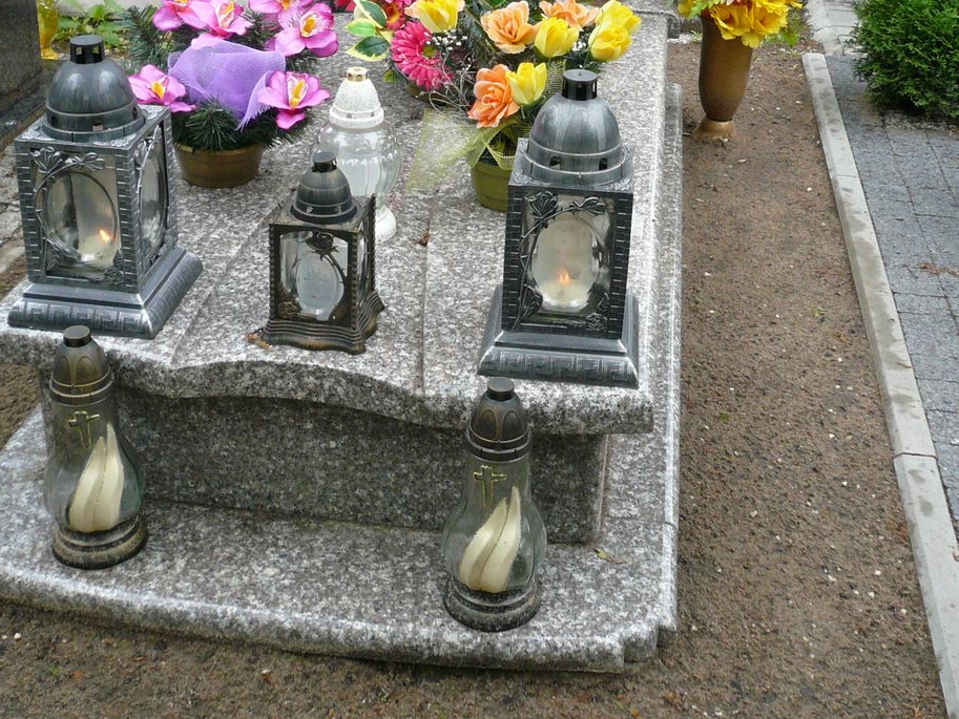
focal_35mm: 46
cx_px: 521
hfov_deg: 41.2
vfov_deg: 30.8
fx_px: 1275
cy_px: 147
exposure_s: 1/160
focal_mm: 4.6
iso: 100
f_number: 2.8
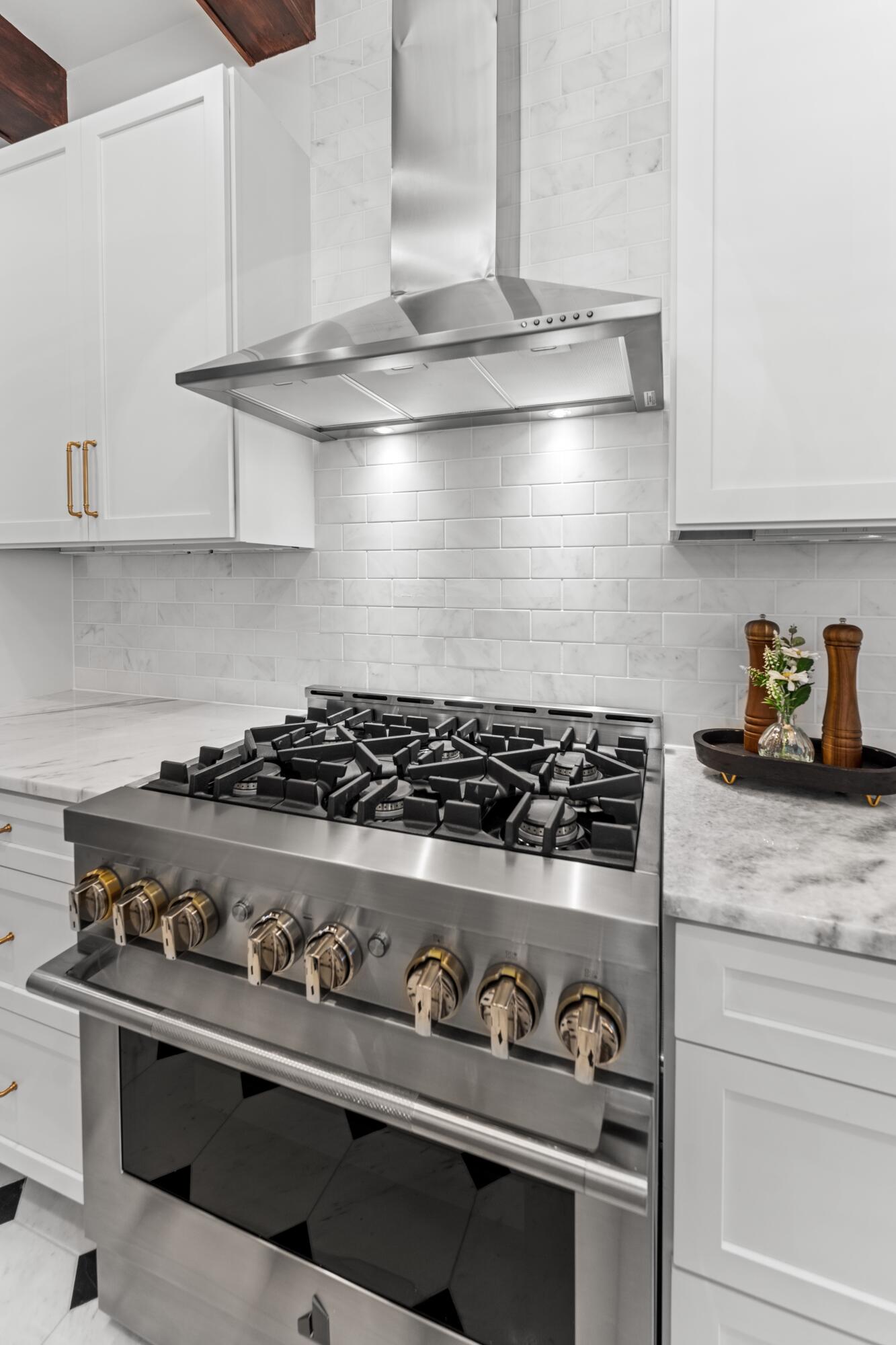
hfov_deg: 81.2
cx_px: 448
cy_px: 672
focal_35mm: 14
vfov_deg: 104.3
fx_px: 523
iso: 400
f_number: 6.7
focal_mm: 14
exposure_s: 1/15
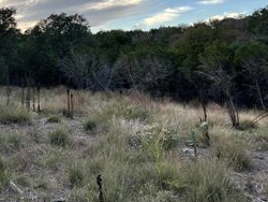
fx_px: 403
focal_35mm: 52
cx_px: 58
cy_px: 41
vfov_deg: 27.5
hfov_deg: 35.7
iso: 50
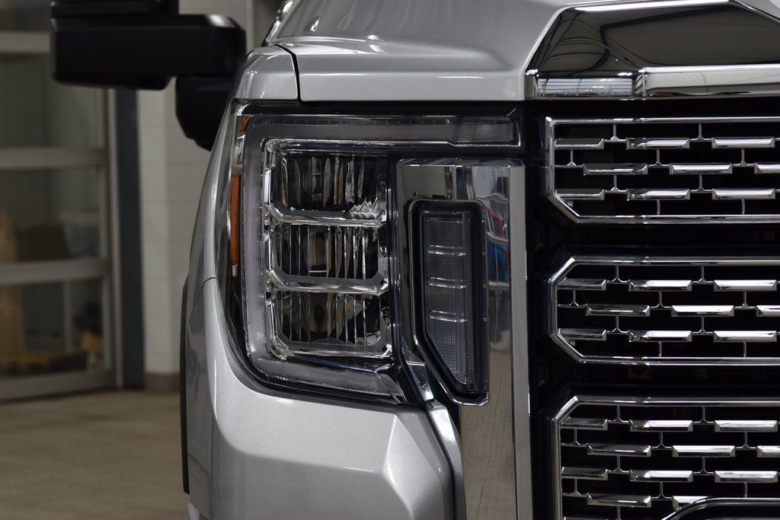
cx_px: 390
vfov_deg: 13.0
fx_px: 2275
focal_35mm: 105
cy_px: 260
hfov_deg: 19.5
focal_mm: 70
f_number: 7.1
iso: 450
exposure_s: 1/30
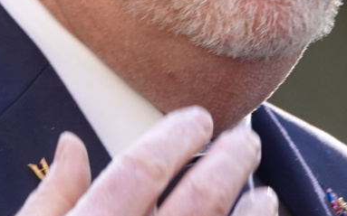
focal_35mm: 861
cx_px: 289
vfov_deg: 1.5
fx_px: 8139
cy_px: -186
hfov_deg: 2.4
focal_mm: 73.24
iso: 500
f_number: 4
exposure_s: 1/200
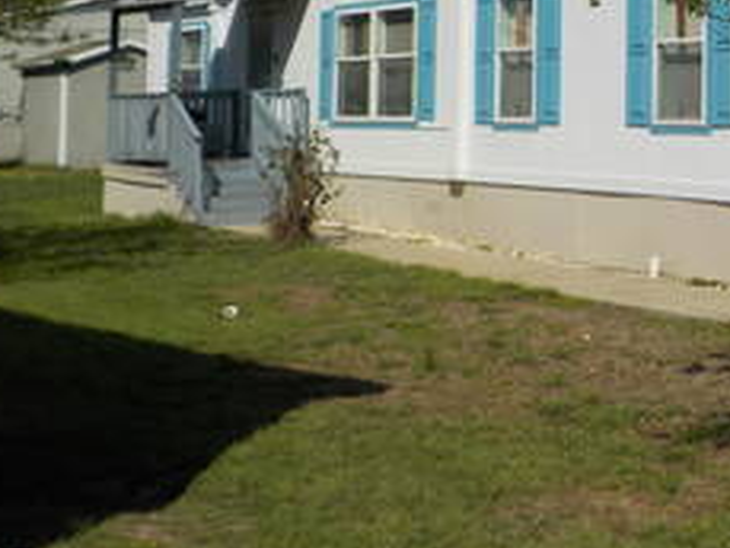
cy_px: -3
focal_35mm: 67
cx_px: 768
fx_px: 1414
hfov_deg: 27.0
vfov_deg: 21.2
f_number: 6.6
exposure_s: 1/800
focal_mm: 4.1
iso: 125
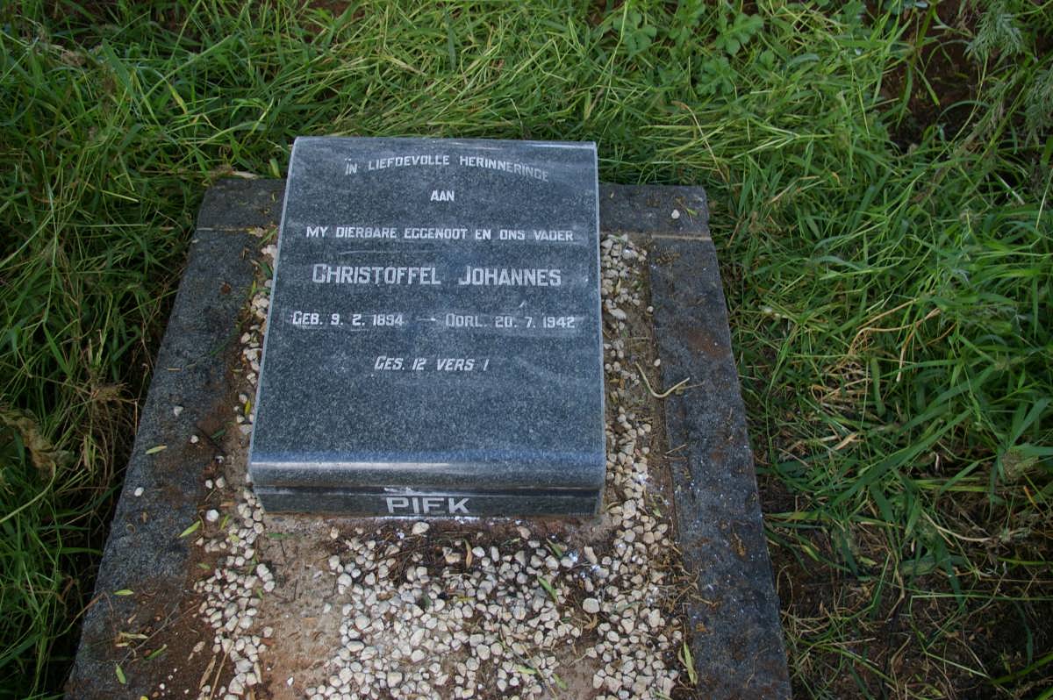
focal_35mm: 32
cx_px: 526
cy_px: 350
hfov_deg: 59.5
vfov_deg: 41.6
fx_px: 921
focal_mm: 21
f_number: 4.5
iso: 200
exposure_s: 1/60
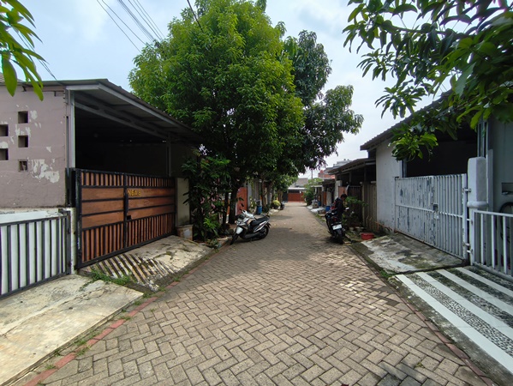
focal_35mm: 15
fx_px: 222
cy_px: 193
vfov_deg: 81.8
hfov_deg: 98.1
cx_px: 256
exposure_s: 1/363
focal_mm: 1.65
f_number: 2.2
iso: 50
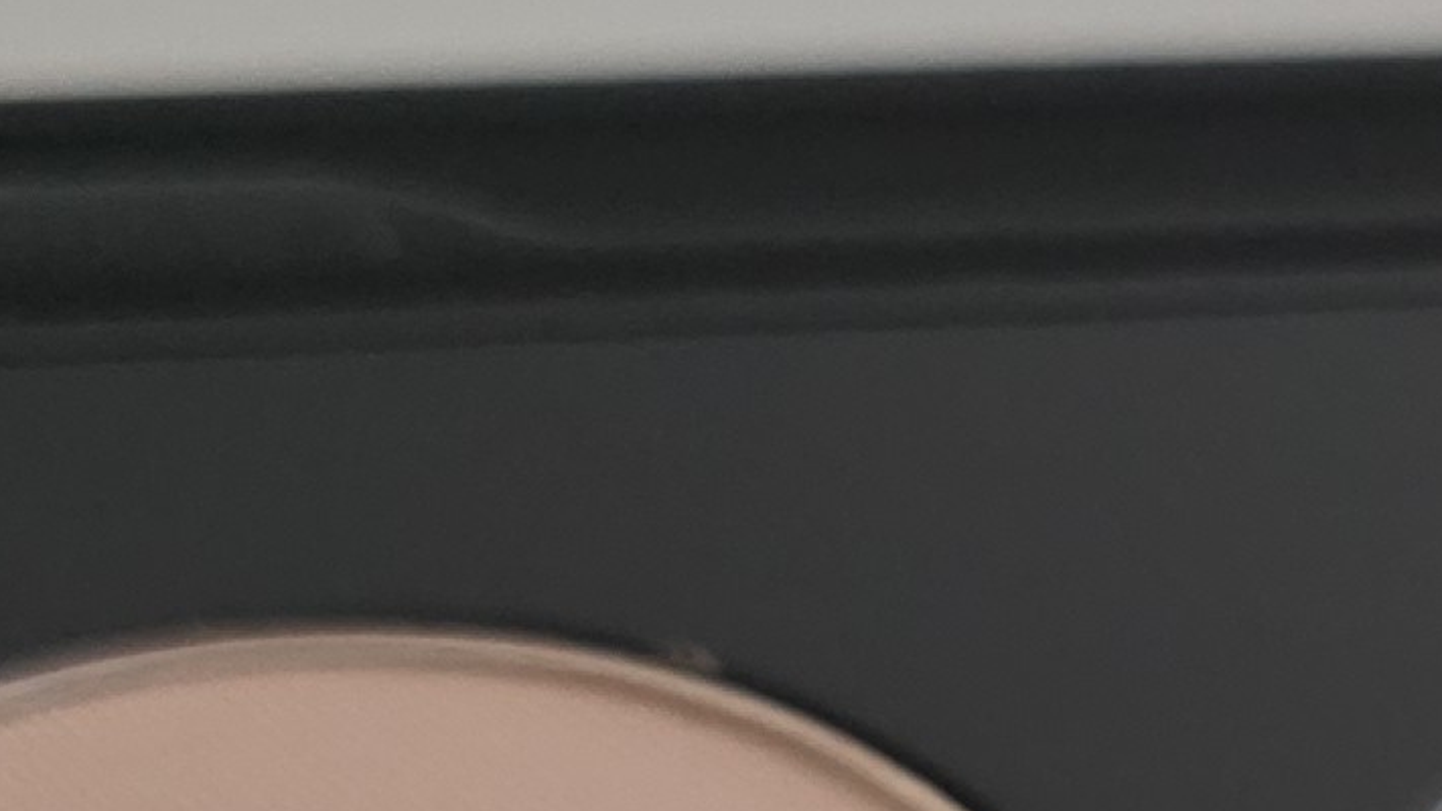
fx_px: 5391
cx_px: 2482
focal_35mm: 141
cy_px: 1223
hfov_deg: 13.8
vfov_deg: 8.4
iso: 640
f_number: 1.7
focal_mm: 6.3
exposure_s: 1/60
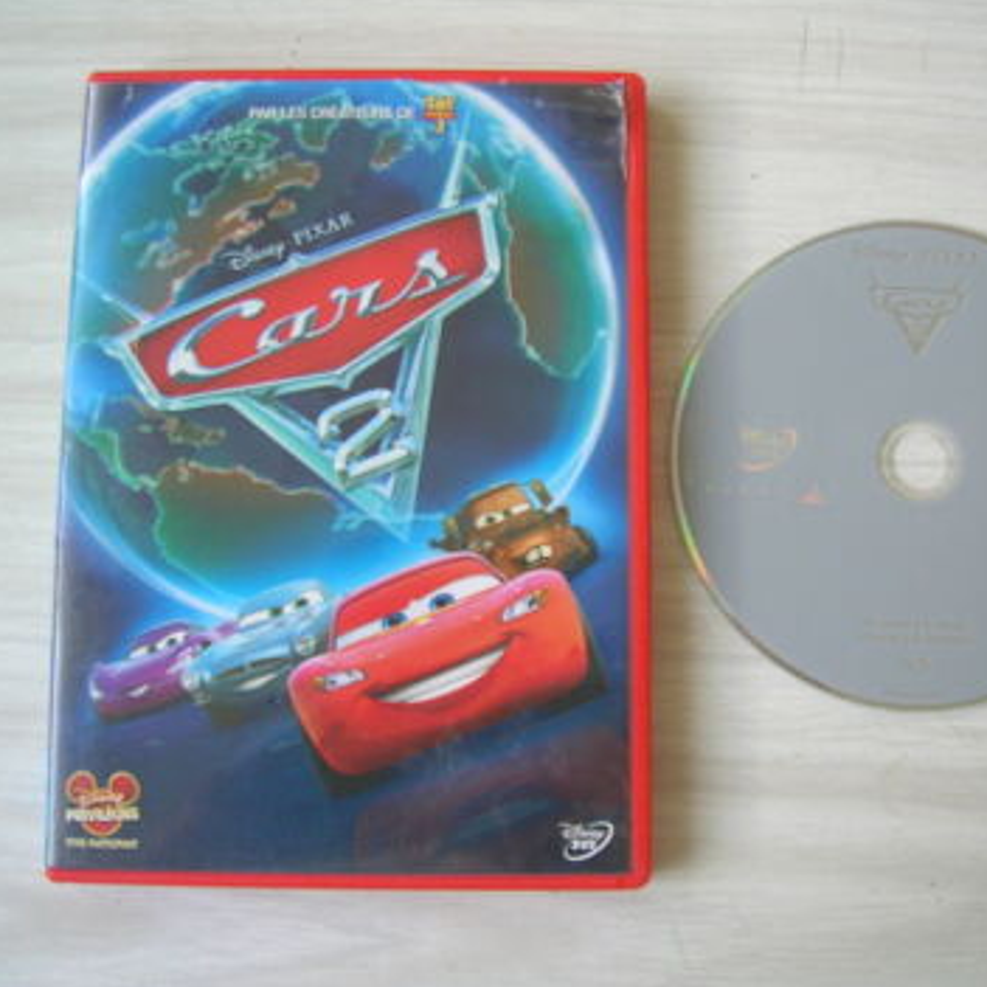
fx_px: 1323
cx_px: 571
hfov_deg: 40.8
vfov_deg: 40.9
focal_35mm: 41
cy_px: 488
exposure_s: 1/13.4
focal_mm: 5.7
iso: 50
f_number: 2.9
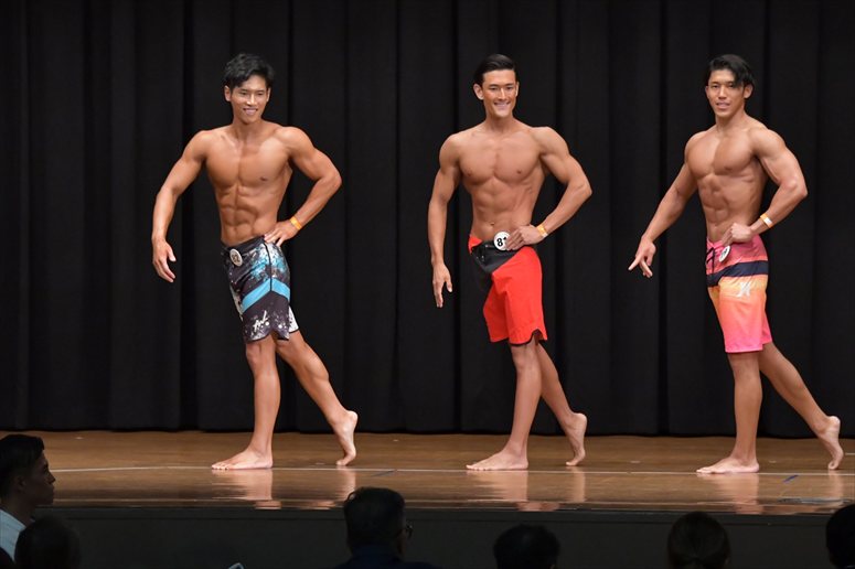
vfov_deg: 6.8
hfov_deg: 10.2
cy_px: 284
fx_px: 4795
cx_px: 428
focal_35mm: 202
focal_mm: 135
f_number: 5.6
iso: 6400
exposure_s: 1/400
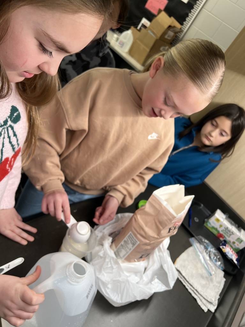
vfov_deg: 67.3
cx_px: 122
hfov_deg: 53.1
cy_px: 164
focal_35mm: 26
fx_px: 245
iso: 80
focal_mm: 5.7
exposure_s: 1/120
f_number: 1.5
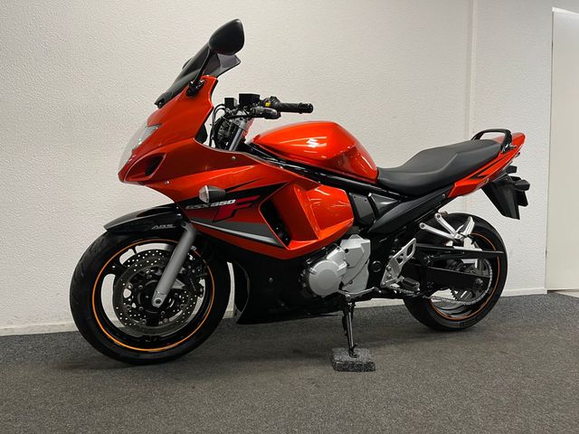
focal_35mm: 26
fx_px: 435
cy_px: 217
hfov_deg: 67.3
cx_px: 290
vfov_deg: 53.1
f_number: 1.6
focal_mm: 5.1
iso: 80
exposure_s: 1/50
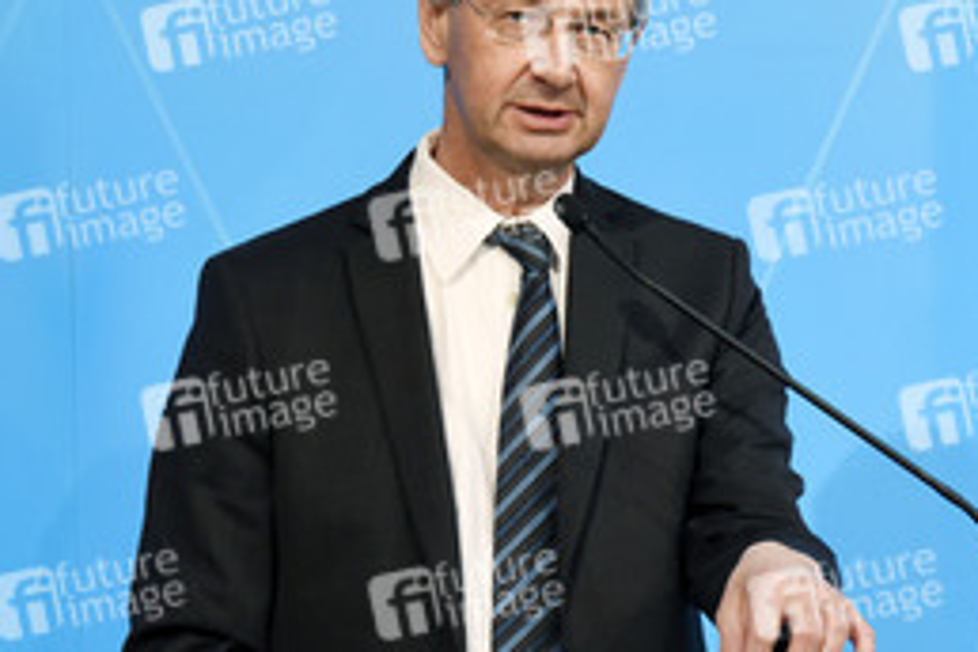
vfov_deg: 8.0
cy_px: 311
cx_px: 517
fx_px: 4645
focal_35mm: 171
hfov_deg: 12.0
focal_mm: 98
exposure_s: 1/60
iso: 1600
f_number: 6.3
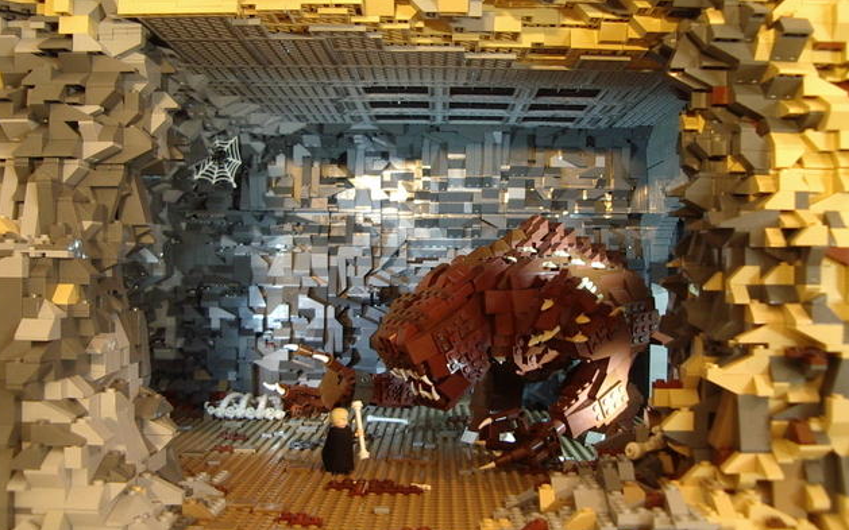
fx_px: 949
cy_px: 266
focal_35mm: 41
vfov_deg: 31.2
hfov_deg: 48.2
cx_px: 420
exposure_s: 1/4
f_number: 2.6
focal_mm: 5.8
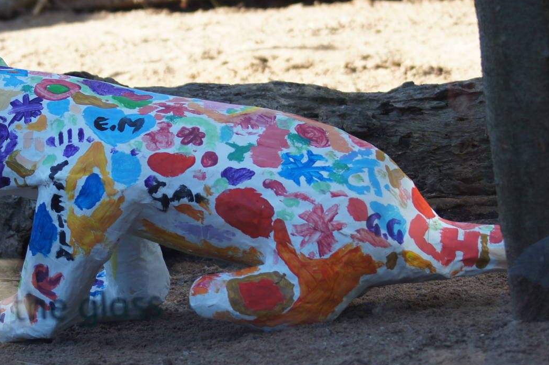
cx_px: 158
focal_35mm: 173
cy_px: 206
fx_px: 2633
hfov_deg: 11.9
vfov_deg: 7.9
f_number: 5
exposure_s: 1/125
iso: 200
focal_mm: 75
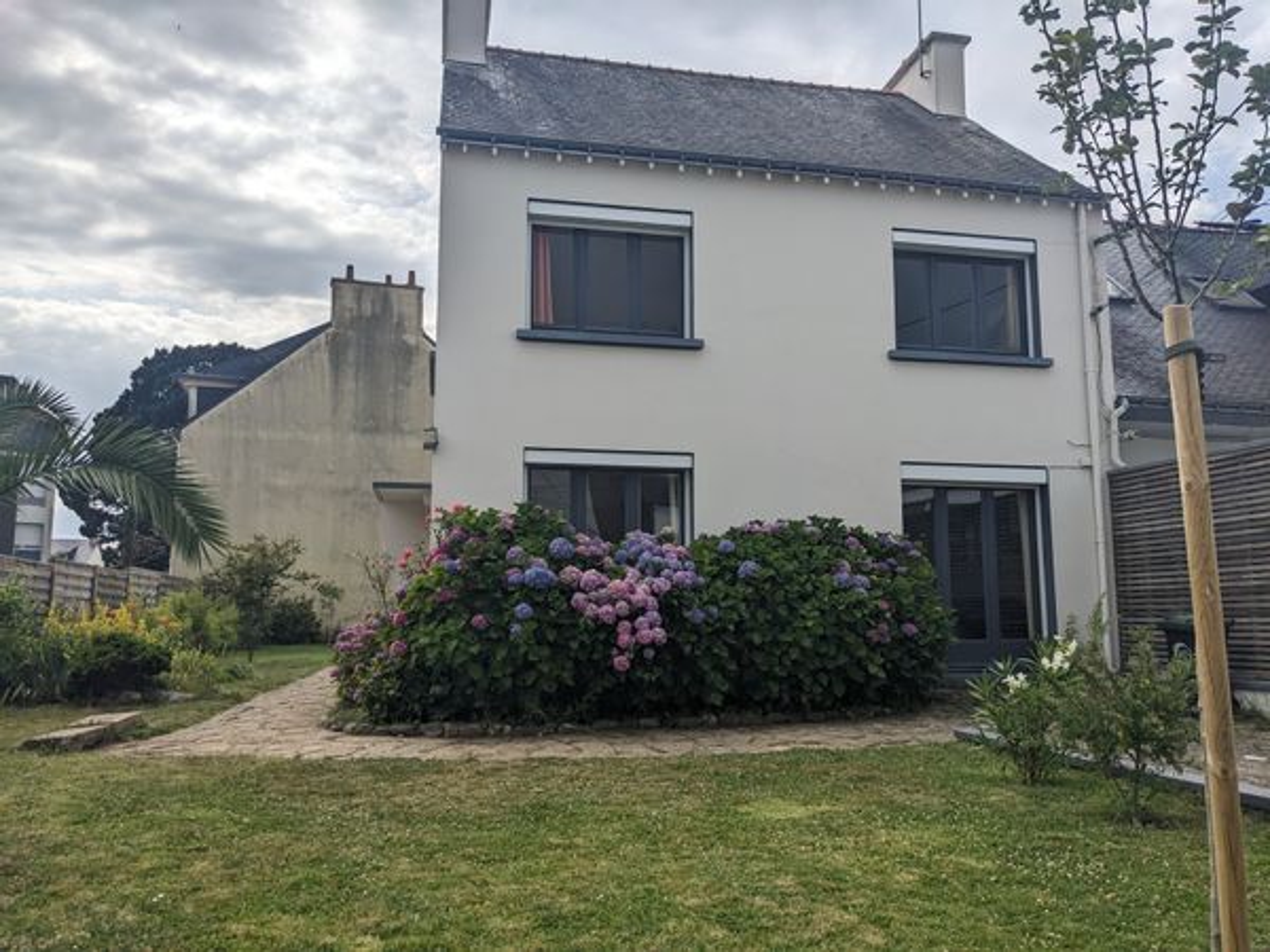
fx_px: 991
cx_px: 635
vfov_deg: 51.4
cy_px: 476
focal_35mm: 27
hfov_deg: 65.3
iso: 43
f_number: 1.73
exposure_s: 1/3906
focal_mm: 4.38
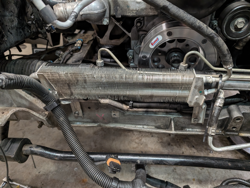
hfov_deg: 71.5
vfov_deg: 56.9
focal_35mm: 24
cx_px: 125
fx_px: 174
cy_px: 94
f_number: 1.68
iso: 111
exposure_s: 1/120
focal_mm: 6.9
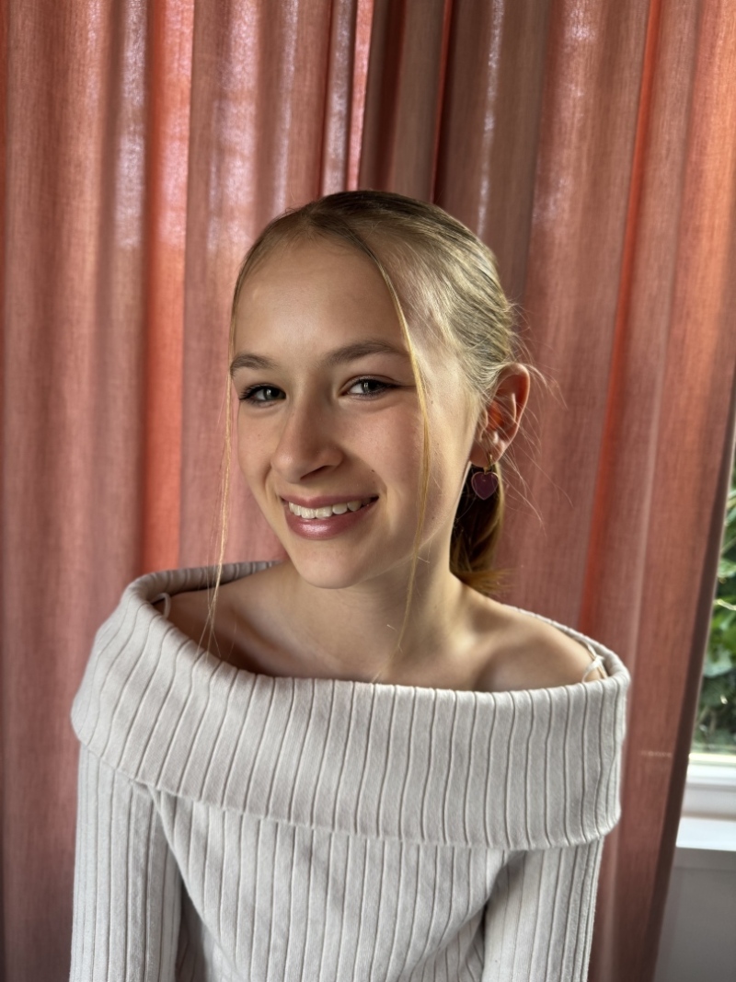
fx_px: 681
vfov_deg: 71.6
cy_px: 491
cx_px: 368
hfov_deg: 56.8
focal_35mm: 24
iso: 125
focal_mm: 6.76
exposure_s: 1/121
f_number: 1.78
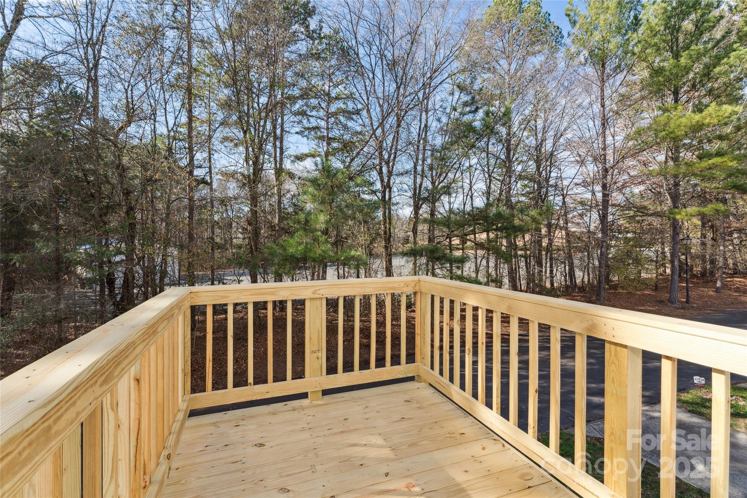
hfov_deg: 95.3
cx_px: 374
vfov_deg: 72.4
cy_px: 249
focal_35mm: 16
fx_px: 340
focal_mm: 16.4
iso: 100
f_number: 13
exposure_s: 1/40
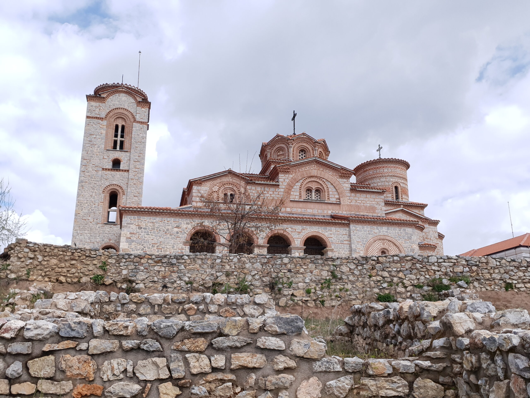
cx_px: 265
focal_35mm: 26
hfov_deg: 67.3
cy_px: 199
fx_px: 398
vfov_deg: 53.1
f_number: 1.5
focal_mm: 4.3
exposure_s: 1/3000
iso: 50
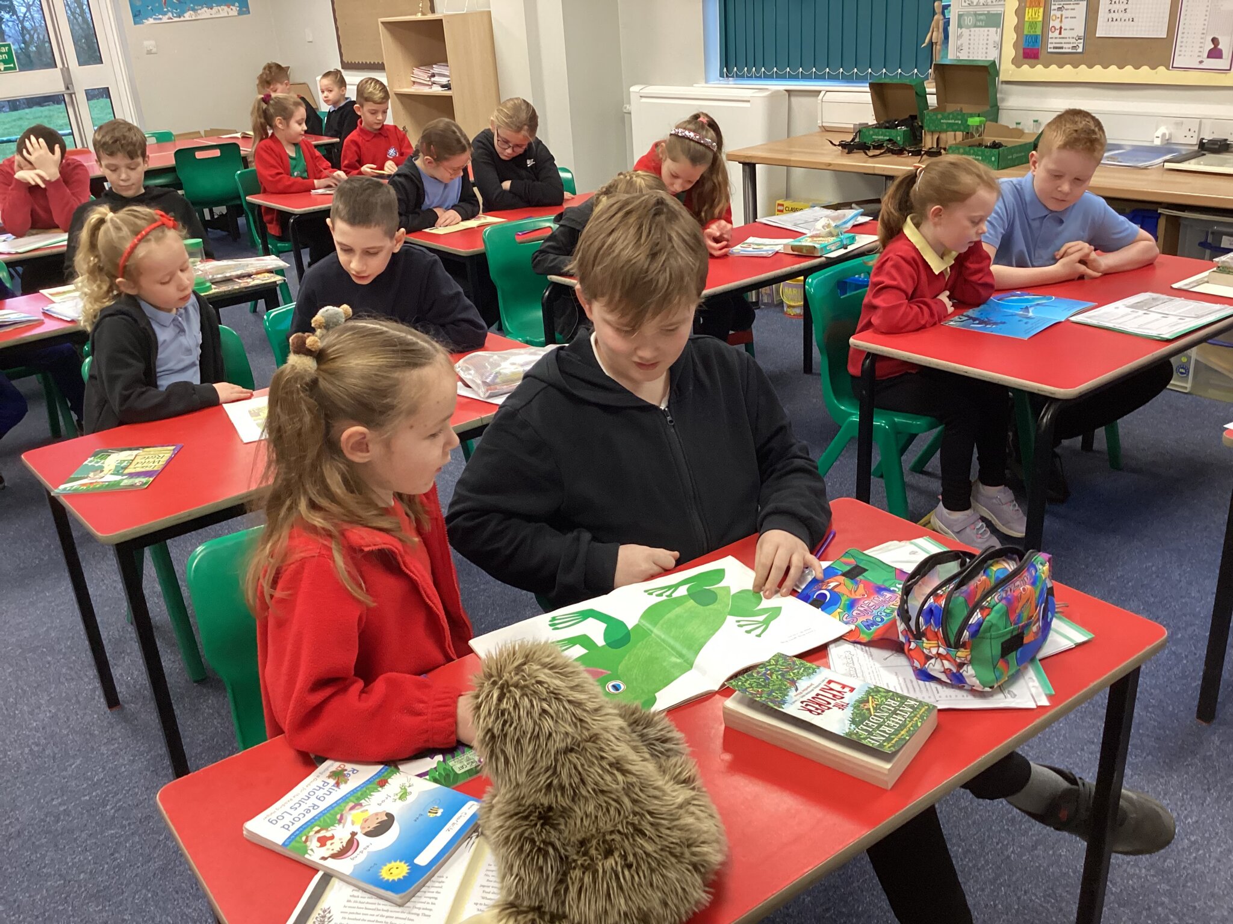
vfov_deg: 45.4
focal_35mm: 31
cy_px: 462
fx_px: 1104
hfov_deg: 58.4
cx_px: 616
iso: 320
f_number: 2.4
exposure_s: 1/60
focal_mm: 3.3
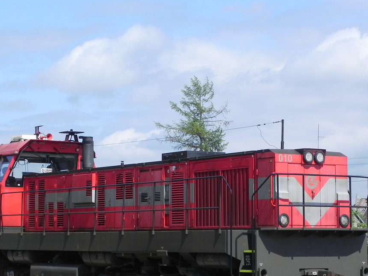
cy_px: 192
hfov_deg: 18.7
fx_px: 1116
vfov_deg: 14.1
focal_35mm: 105
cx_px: 154
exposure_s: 1/447
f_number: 8
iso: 160
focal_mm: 13.4
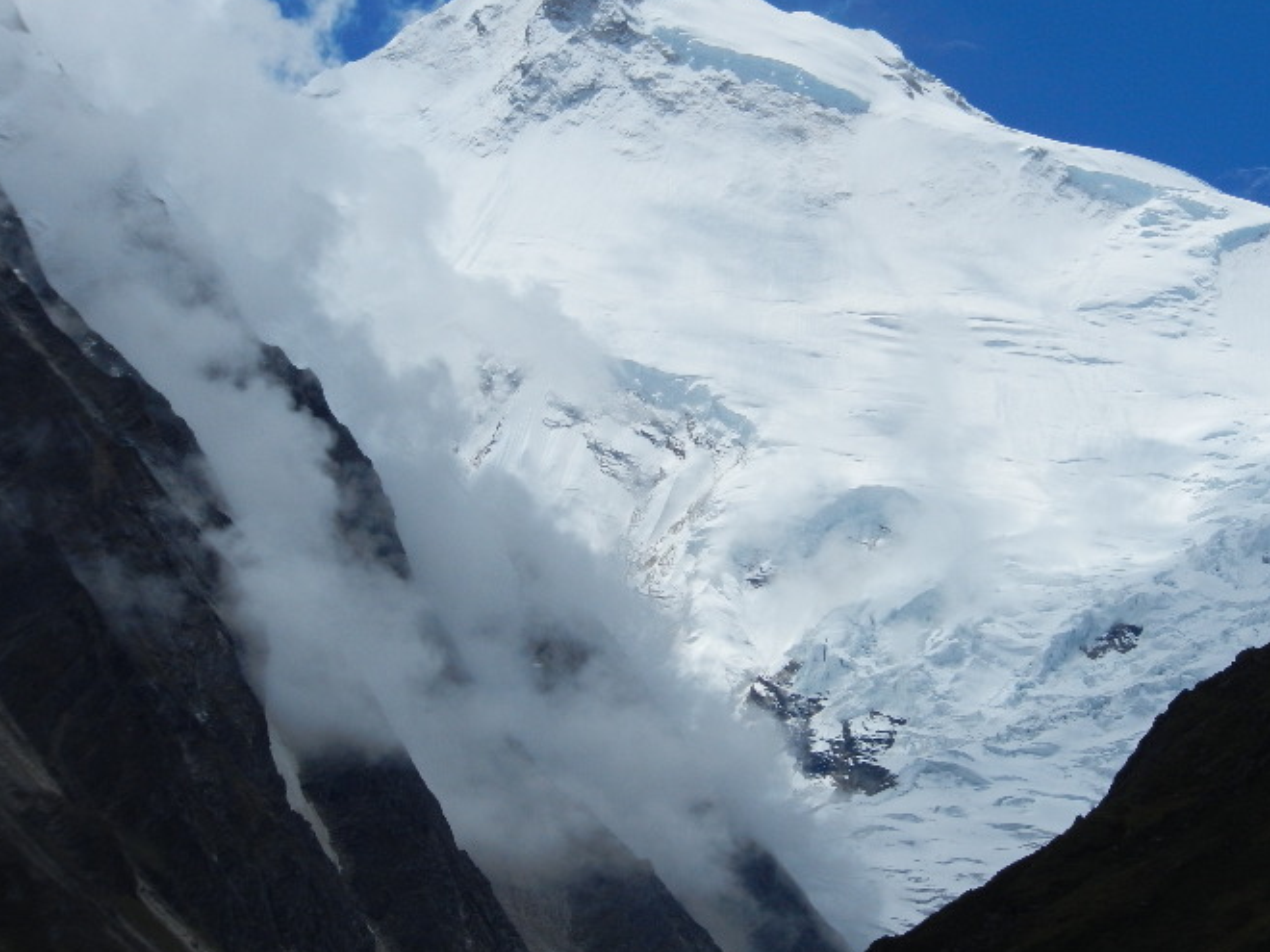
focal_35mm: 149
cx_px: 756
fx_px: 5467
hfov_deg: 13.2
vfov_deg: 10.0
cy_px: 400
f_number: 10.2
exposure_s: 1/800
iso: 160
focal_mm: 22.2
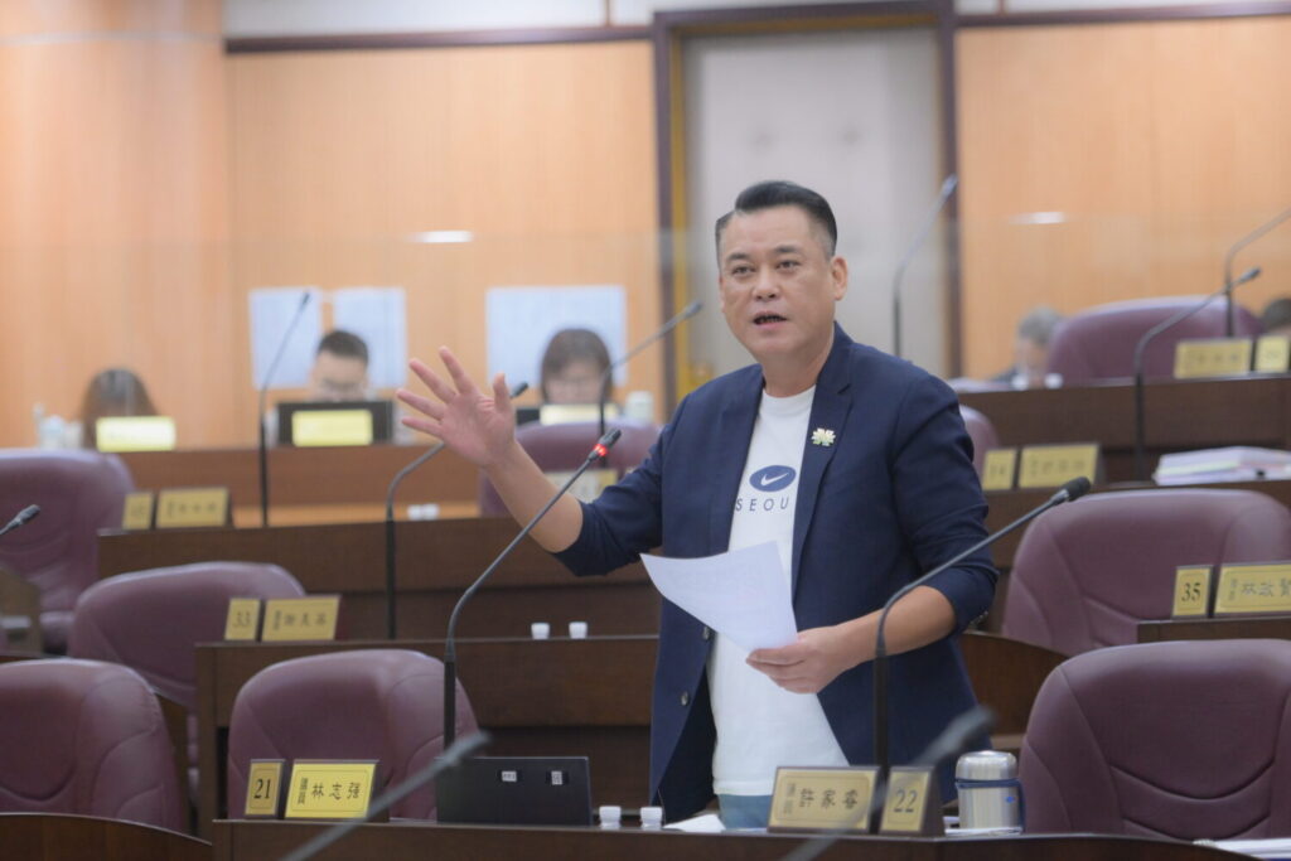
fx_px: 6455
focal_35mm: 180
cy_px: 430
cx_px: 646
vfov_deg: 7.6
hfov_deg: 11.4
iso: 2500
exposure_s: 1/200
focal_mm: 120
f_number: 3.2
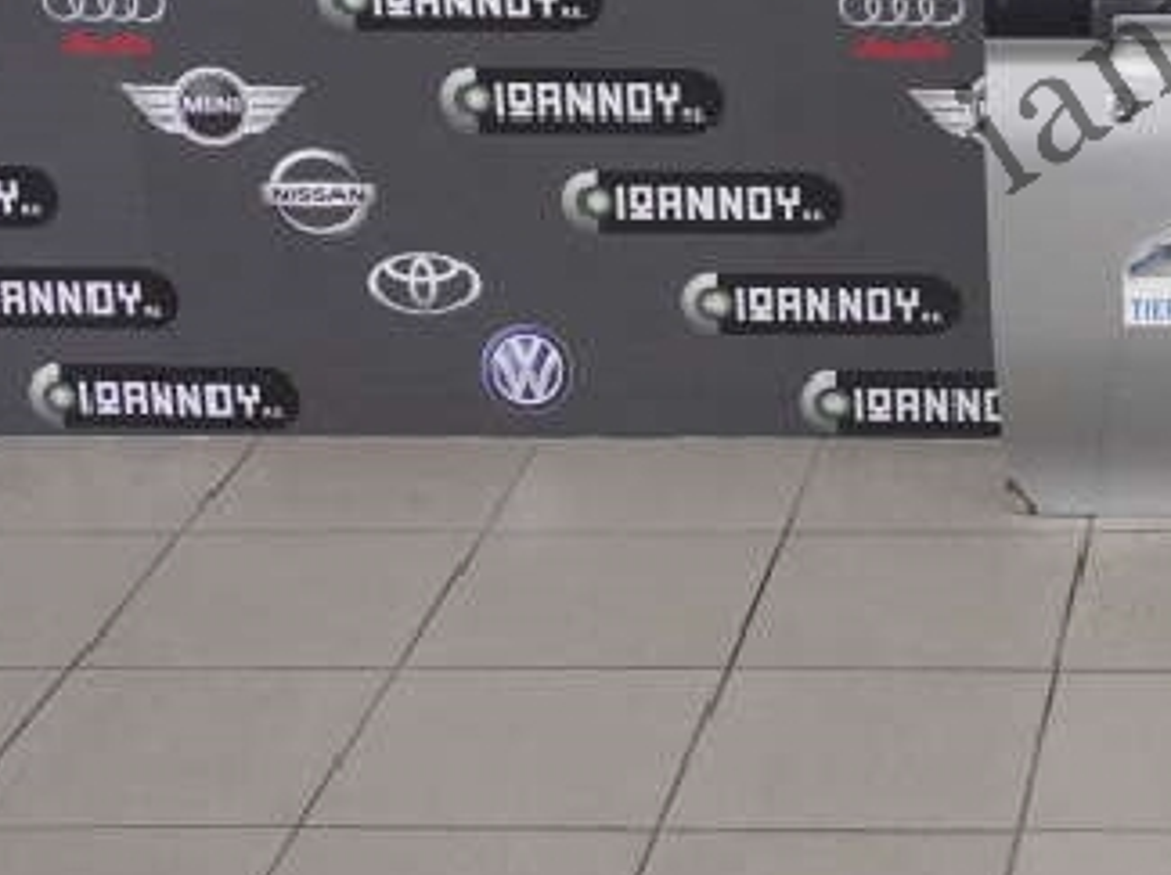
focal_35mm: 106
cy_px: -140
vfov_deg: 13.6
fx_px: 3571
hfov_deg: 17.6
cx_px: 1450
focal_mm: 21
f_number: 4
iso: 4000
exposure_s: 1/160
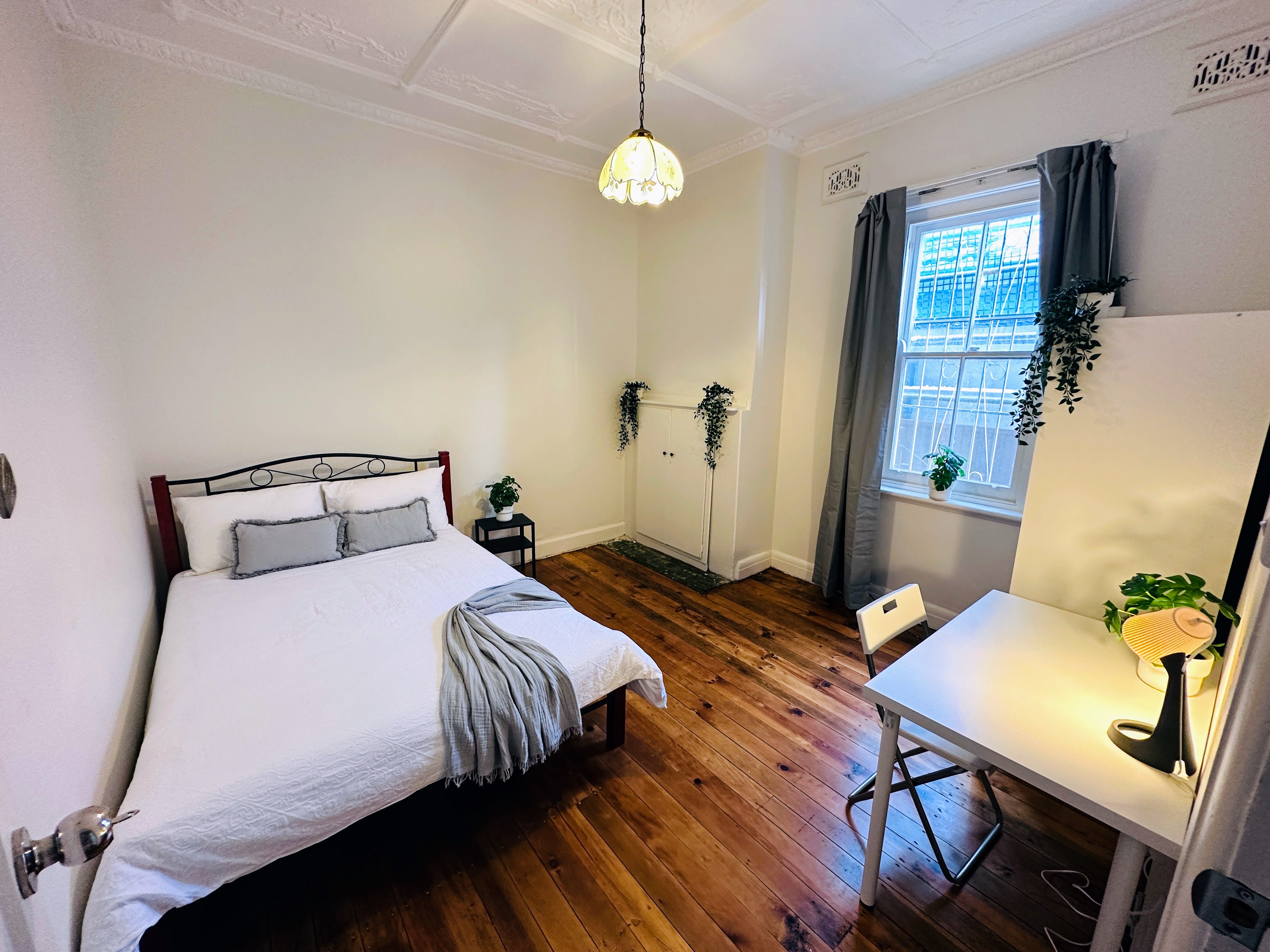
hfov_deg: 102.1
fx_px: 514
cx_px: 635
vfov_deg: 85.7
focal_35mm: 14
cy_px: 476
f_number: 2.2
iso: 200
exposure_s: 1/50
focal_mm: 2.22
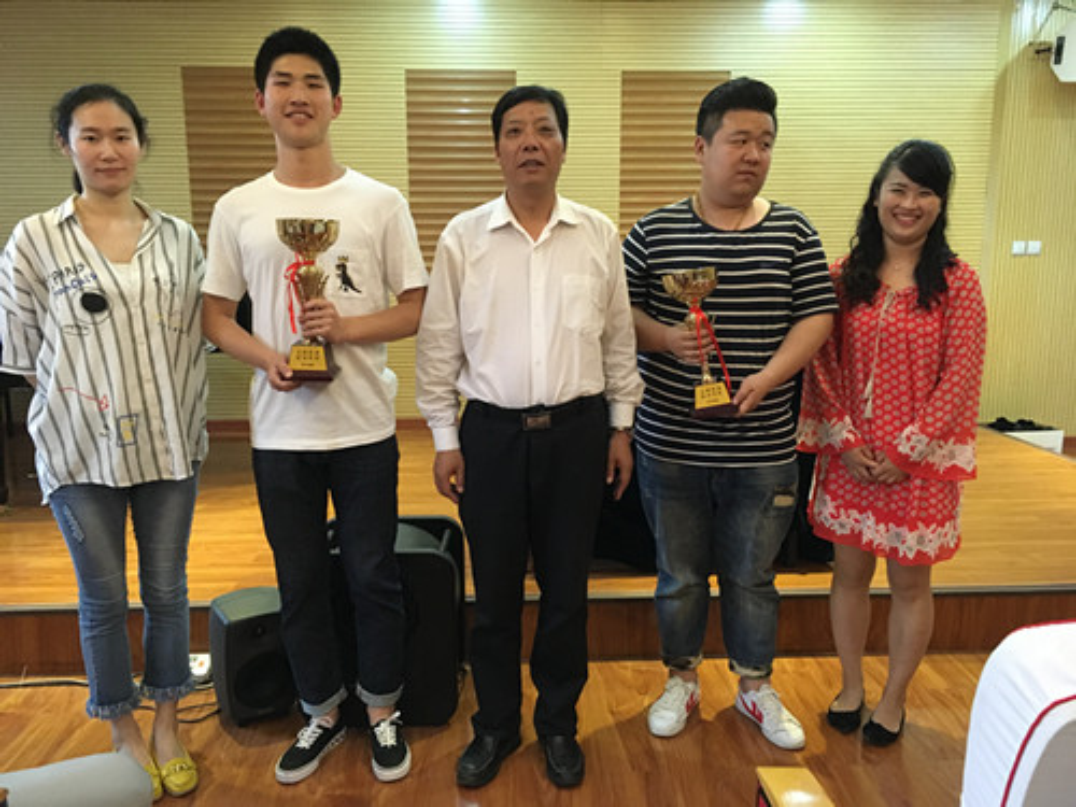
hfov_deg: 61.7
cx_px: 538
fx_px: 901
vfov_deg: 48.2
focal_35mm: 29
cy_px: 404
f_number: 2.2
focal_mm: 4.15
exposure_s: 1/17
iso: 200
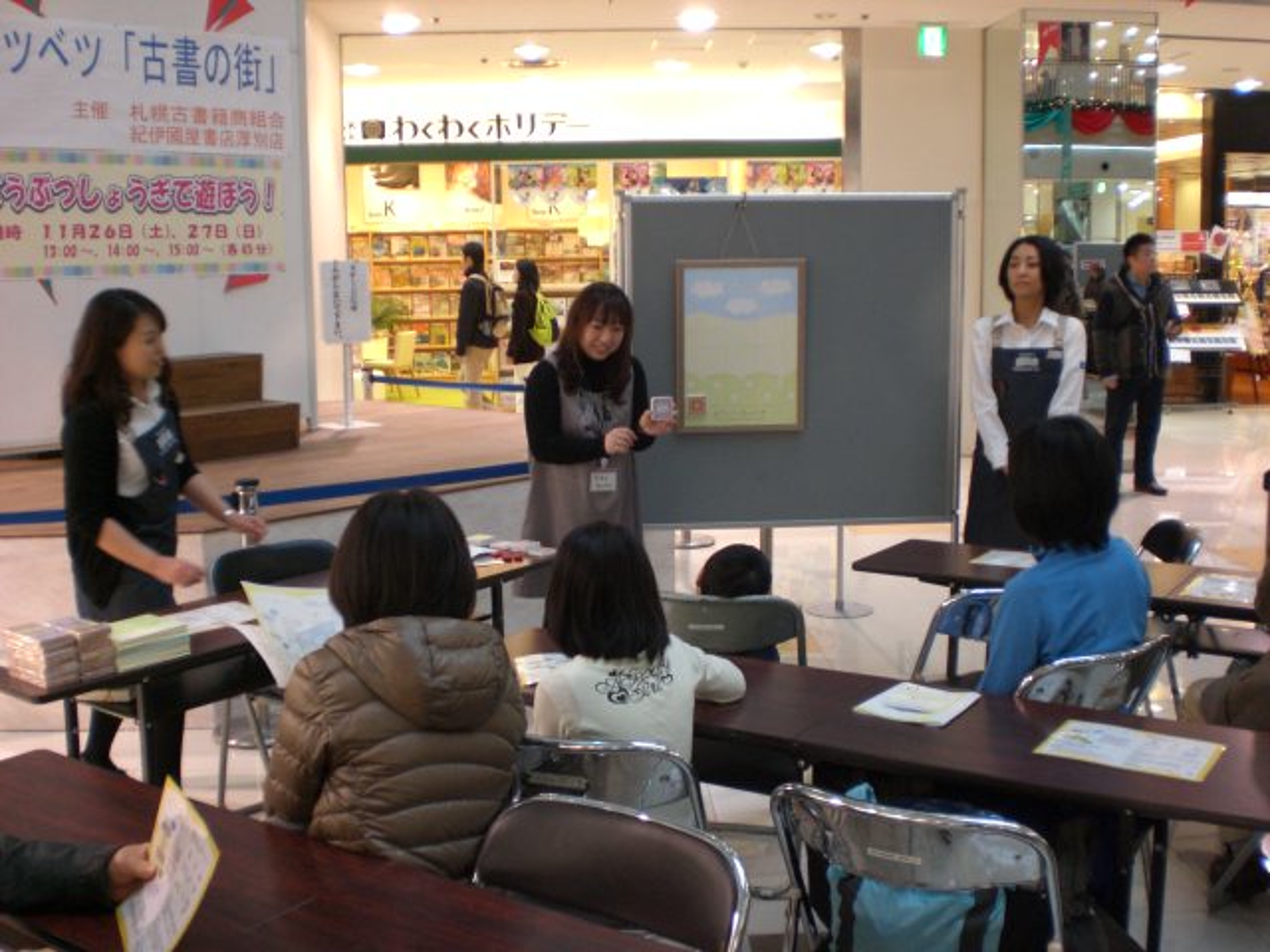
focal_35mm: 38
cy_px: 476
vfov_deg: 37.7
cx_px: 635
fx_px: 1394
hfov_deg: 49.0
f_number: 3.1
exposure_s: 1/50
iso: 200
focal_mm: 6.3
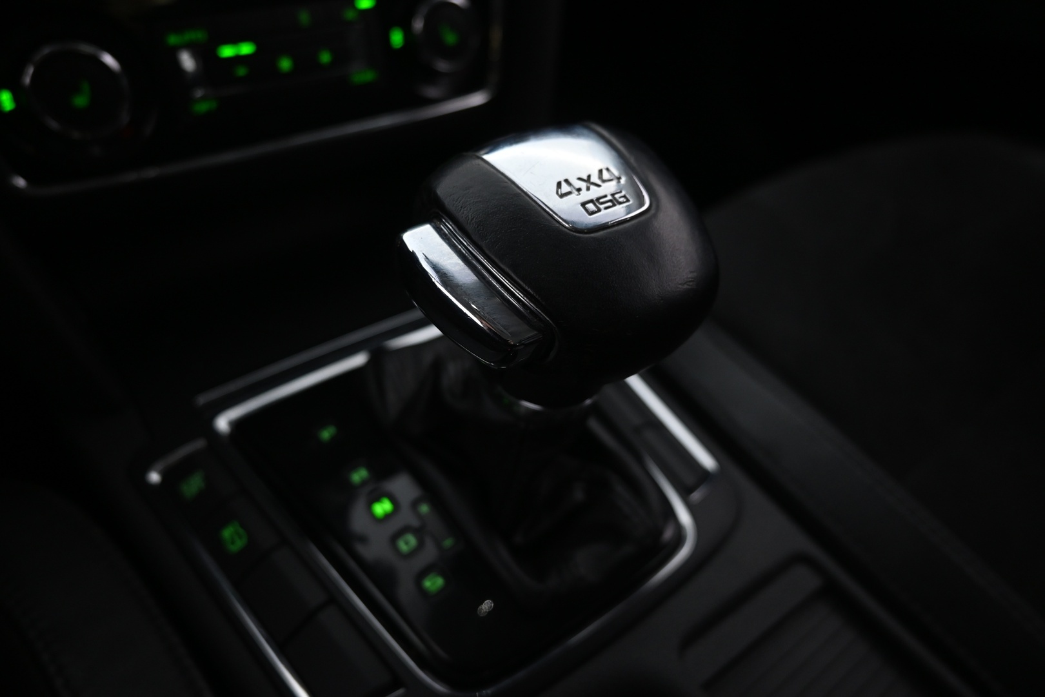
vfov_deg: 53.1
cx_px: 522
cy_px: 348
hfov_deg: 73.7
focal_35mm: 24
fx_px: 697
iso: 800
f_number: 3.5
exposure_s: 1/25
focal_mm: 16
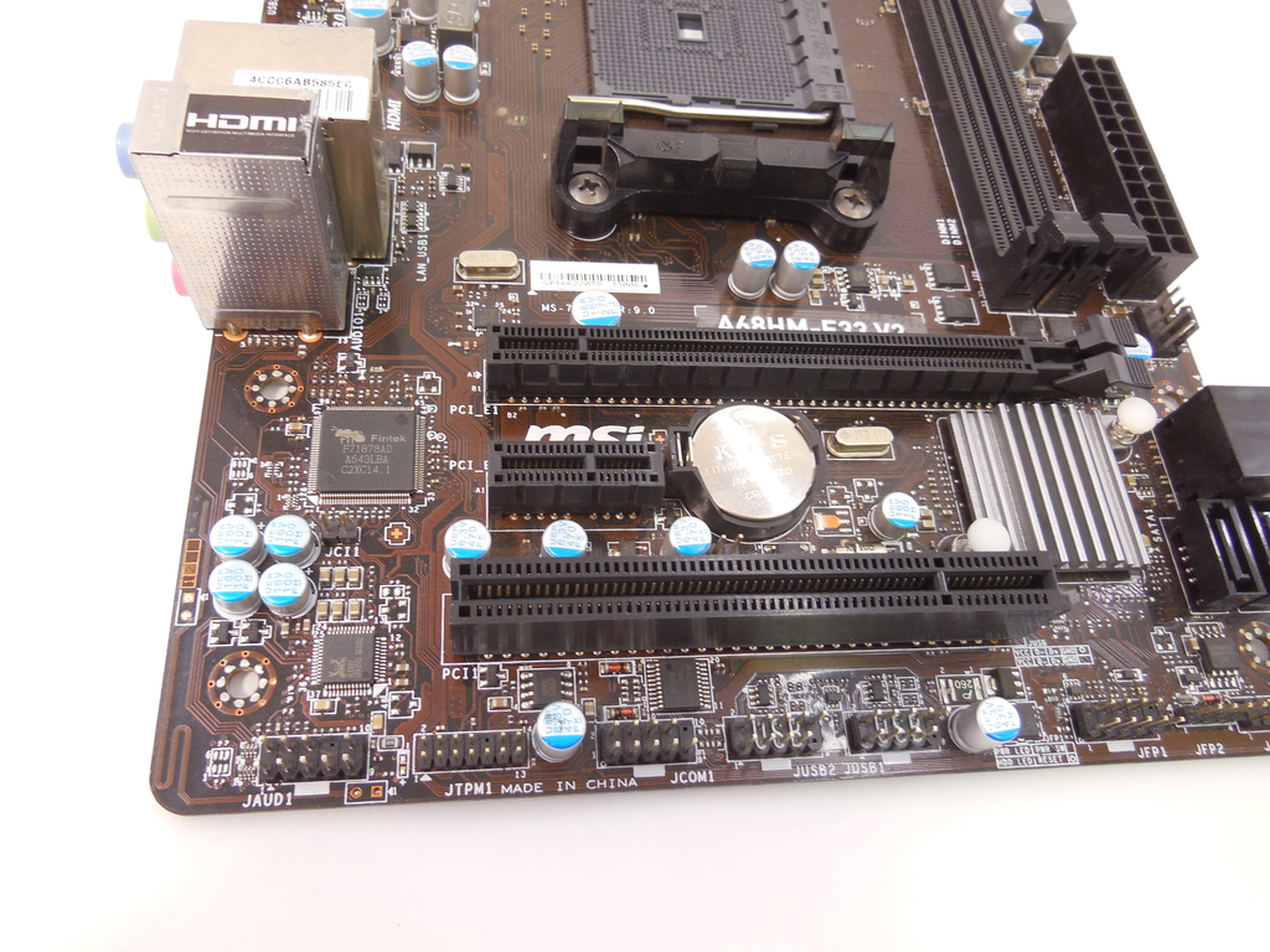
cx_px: 635
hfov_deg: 69.4
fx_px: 917
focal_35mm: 25
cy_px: 476
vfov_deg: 54.9
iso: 140
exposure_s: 1/30
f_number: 3.1
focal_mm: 4.5
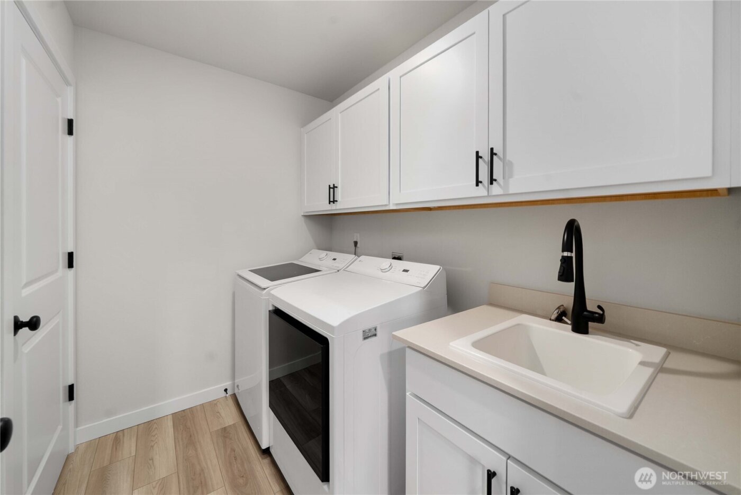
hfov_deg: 108.3
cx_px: 370
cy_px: 248
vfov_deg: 85.5
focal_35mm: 13
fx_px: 268
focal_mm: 13
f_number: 7.1
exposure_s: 1/5
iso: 1000
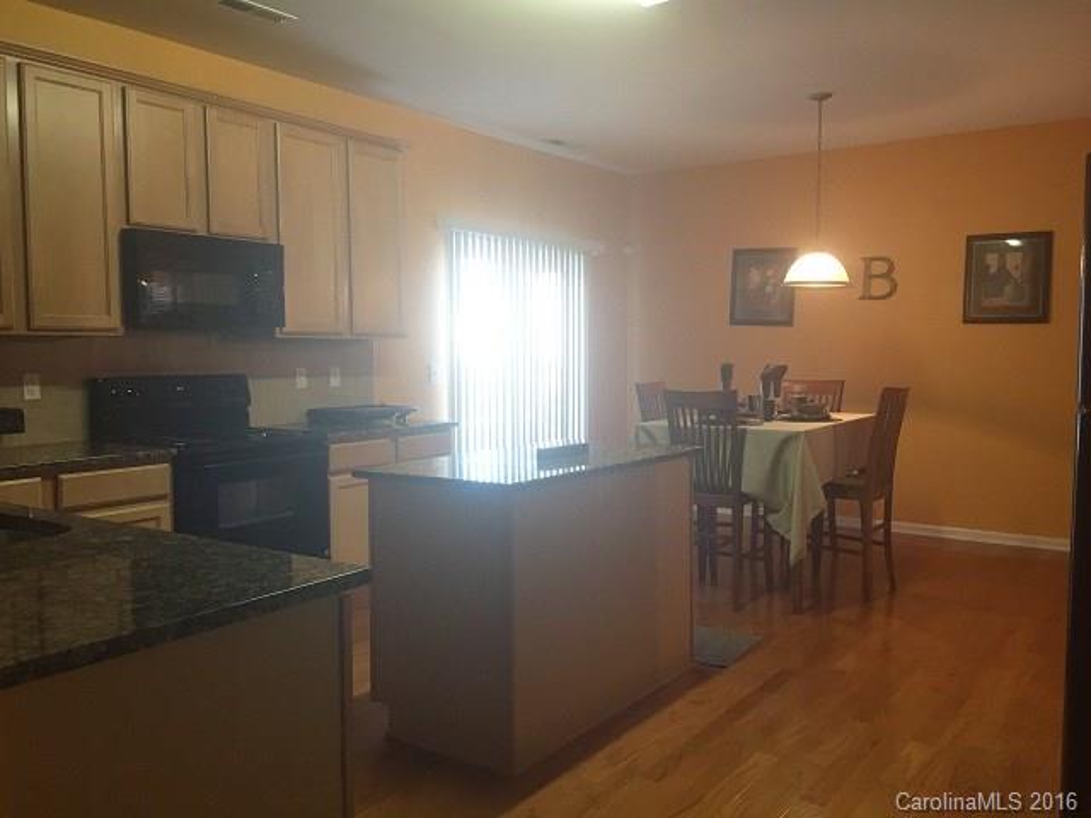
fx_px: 914
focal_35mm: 29
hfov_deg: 61.7
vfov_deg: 48.2
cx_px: 546
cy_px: 409
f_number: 2.2
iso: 160
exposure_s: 1/30
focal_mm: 4.15
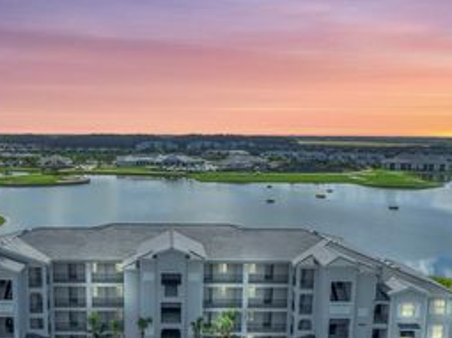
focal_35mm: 47
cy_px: 255
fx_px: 613
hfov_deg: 40.1
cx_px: 163
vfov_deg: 30.3
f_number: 7.1
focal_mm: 12.29
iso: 100
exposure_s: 1/500
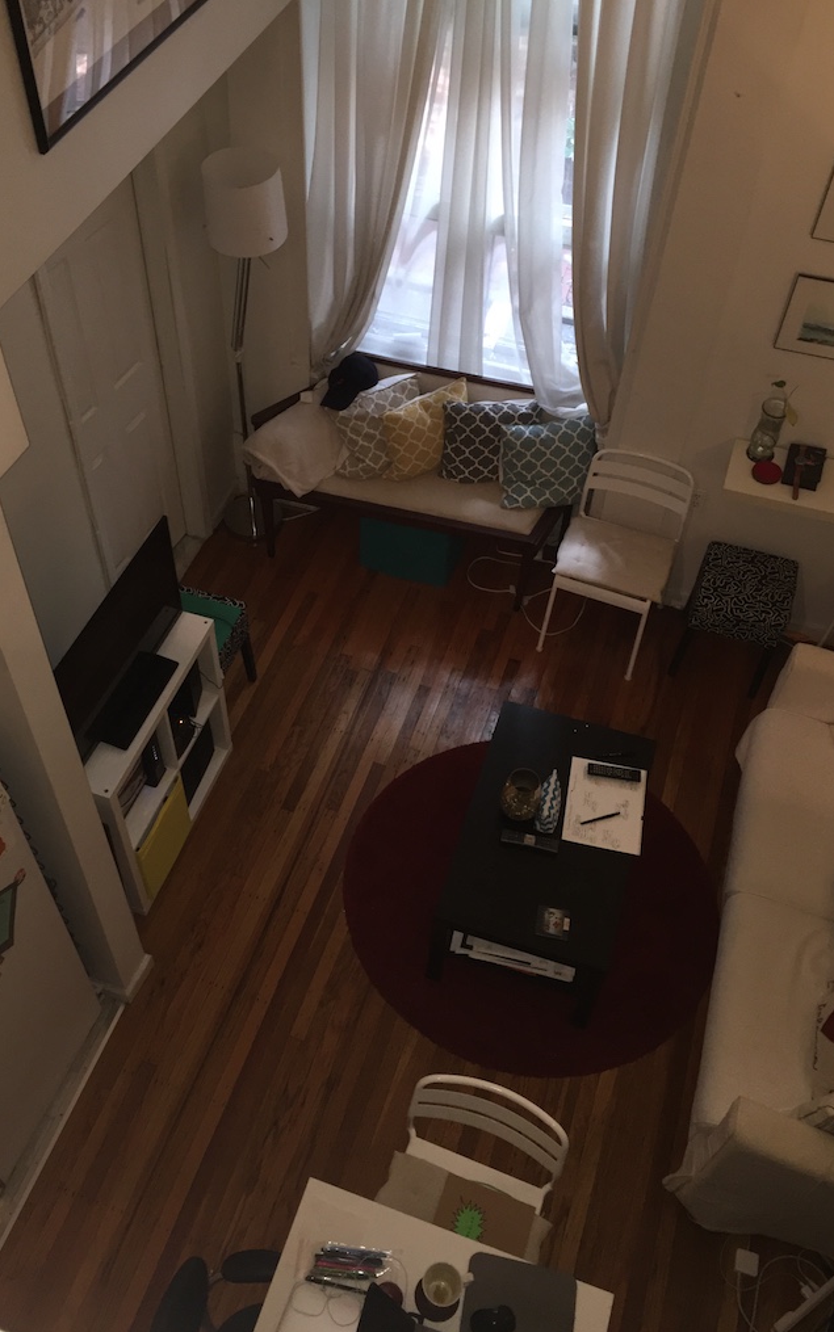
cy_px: 664
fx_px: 1127
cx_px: 370
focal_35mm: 31
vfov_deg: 61.2
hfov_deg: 40.6
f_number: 2.2
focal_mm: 4.15
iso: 100
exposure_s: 1/20
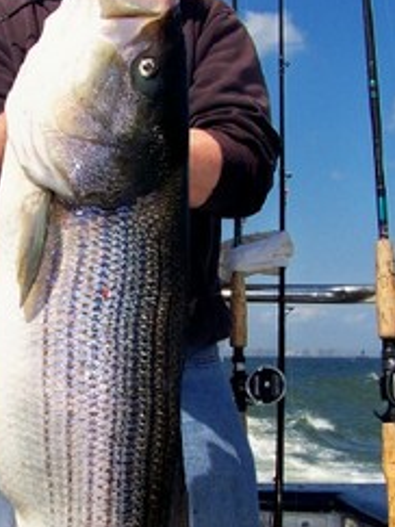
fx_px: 1203
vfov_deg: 24.7
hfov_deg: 18.5
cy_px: 307
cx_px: 93
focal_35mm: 79
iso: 64
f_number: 4
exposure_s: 1/640
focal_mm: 5.85
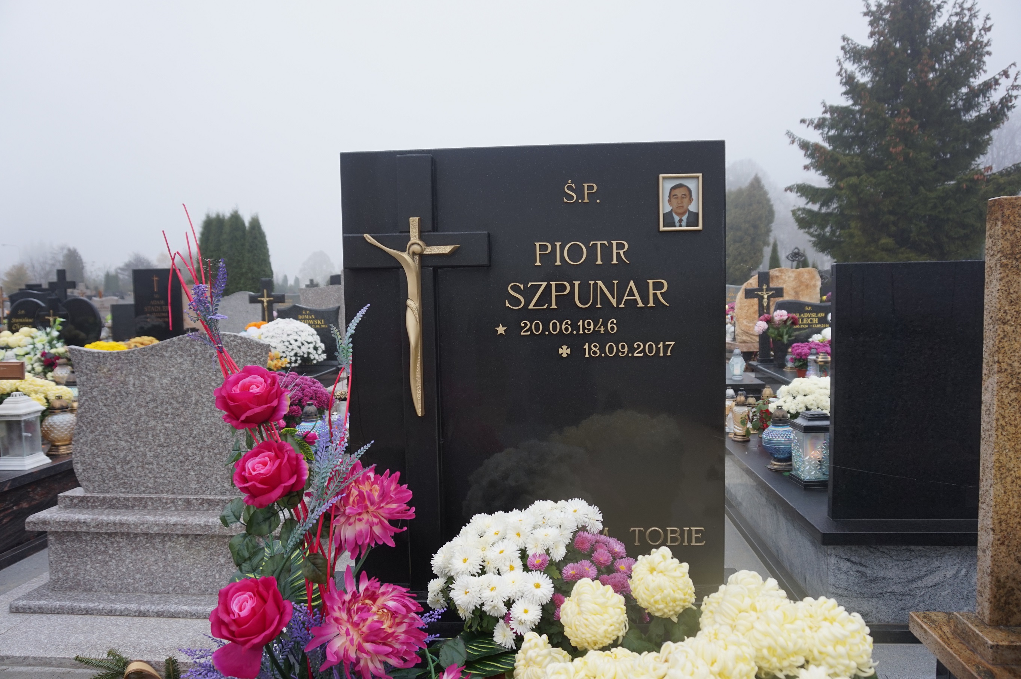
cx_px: 510
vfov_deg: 53.1
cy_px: 340
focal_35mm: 24
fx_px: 680
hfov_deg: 73.8
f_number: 4
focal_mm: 16
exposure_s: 1/60
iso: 100
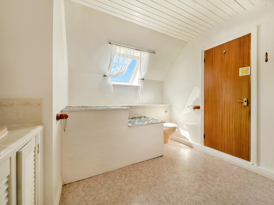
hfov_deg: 102.1
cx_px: 137
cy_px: 102
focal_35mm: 14
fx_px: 111
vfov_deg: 85.7
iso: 40
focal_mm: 2.22
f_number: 2.2
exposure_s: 1/515
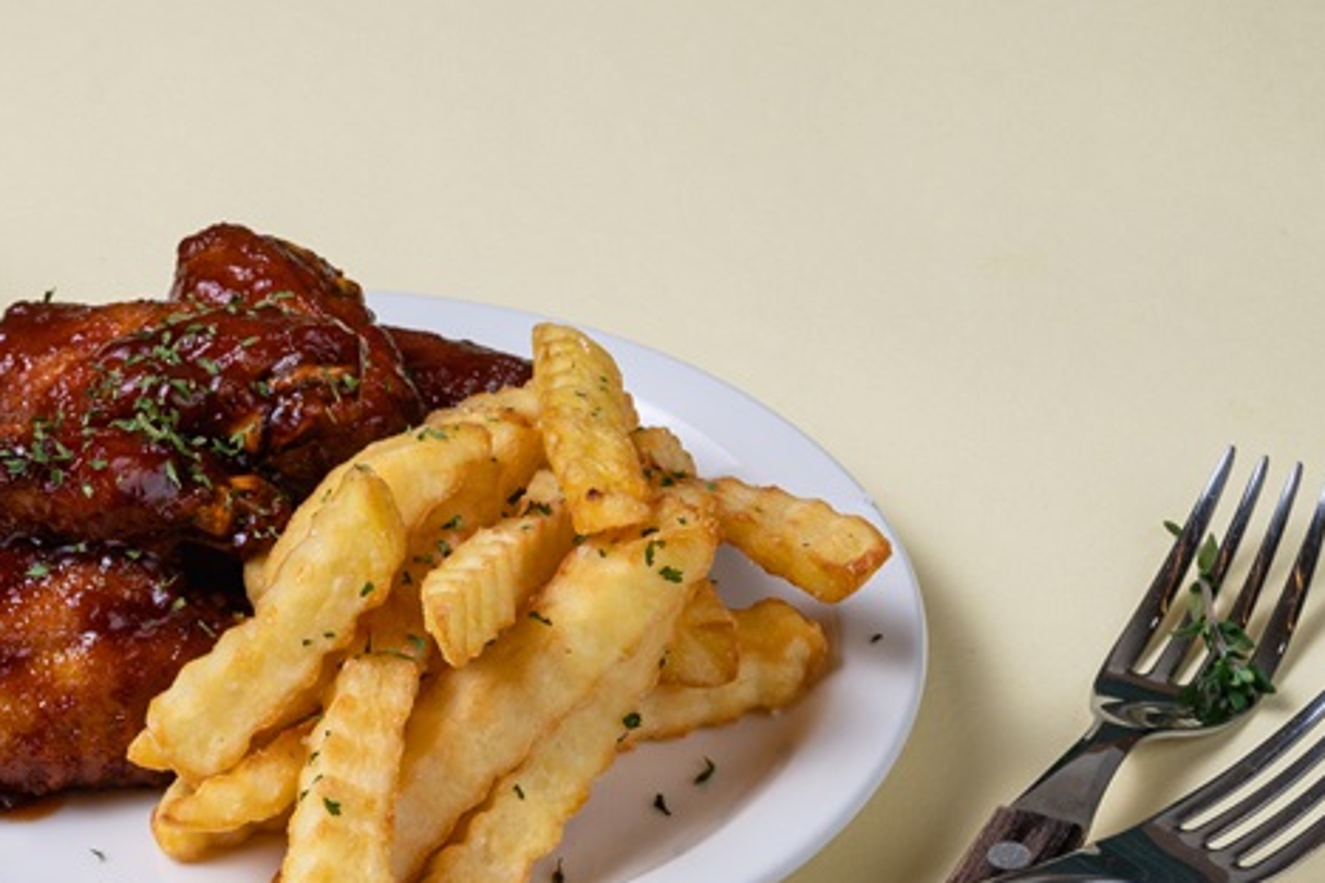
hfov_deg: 9.3
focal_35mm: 222
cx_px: 364
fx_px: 8170
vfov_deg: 6.2
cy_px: 603
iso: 125
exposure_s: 1/125
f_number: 11
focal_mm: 70
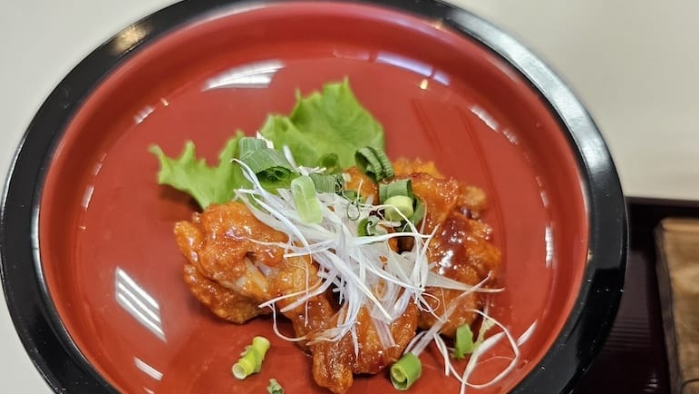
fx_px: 482
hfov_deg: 71.9
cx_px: 349
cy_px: 244
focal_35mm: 26
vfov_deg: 44.1
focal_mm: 6.3
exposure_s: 1/207
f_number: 1.7
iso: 200
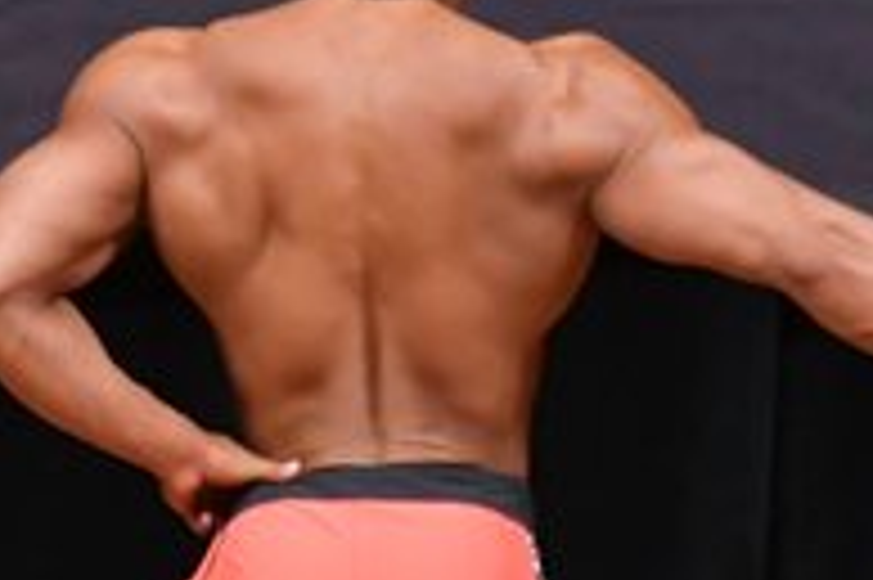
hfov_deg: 1.9
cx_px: 295
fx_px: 26191
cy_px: 625
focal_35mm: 1081
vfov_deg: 1.3
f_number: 5.6
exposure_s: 1/400
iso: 5000
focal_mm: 180
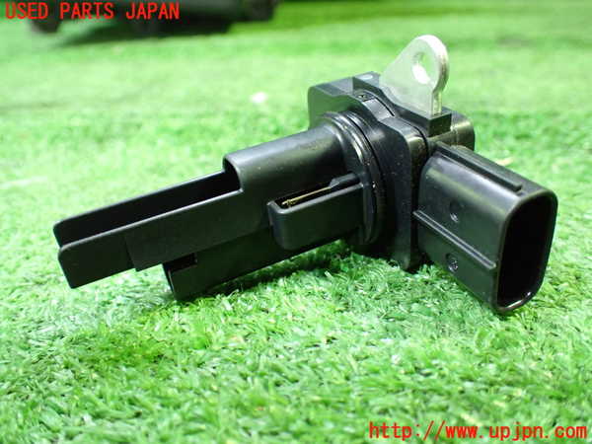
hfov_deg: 60.0
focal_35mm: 30
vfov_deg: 46.8
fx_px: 513
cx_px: 296
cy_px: 222
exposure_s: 1/30
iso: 1000
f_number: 2.3
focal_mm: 5.4
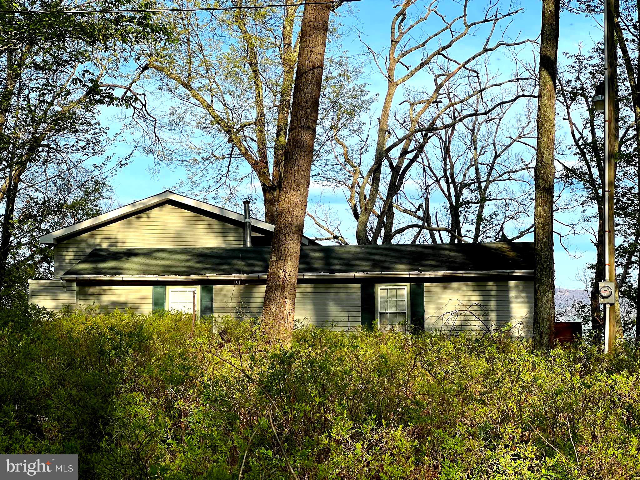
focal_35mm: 77
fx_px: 1424
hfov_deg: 25.3
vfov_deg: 19.1
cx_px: 320
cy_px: 240
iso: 32
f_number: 2.8
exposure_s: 1/521
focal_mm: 9
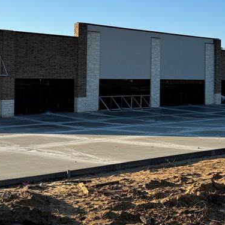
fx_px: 427
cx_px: 126
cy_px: 65
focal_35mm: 58
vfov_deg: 29.2
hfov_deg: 29.5
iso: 80
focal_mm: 6.76
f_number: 1.78
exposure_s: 1/3096
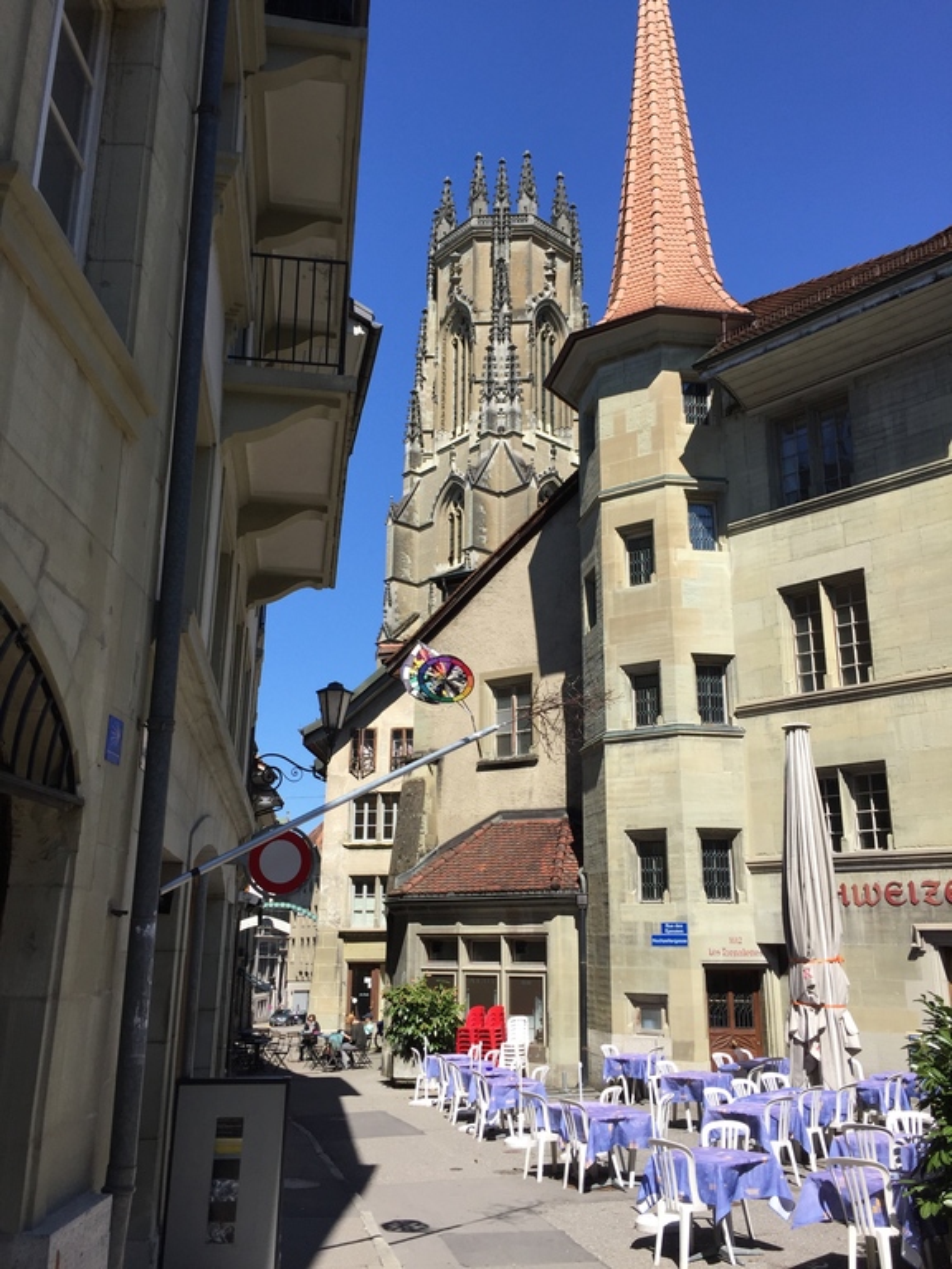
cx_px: 476
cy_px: 634
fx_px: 1063
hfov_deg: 48.2
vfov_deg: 61.7
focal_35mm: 29
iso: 32
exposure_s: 1/1522
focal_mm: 4.15
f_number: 2.2
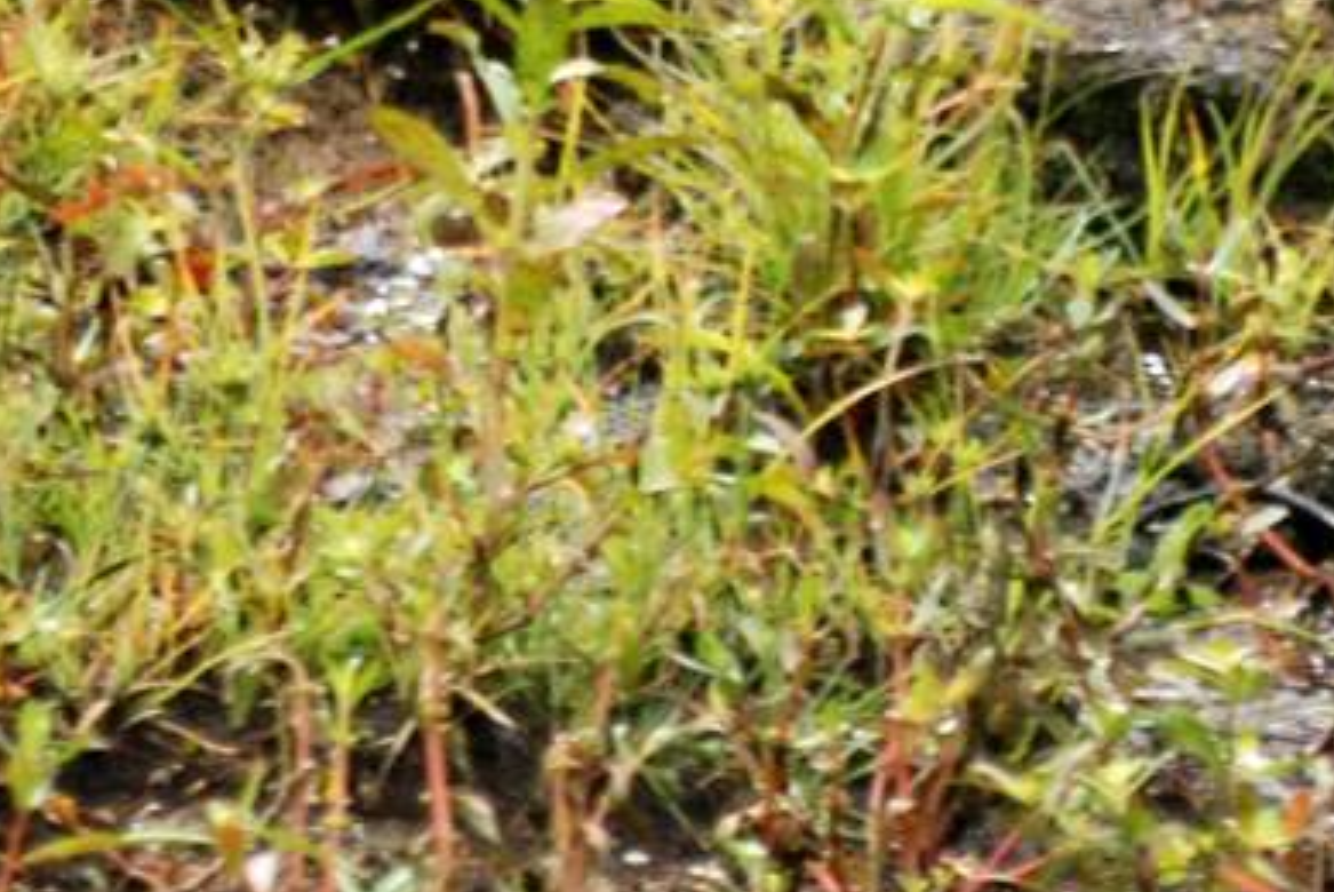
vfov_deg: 0.7
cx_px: 967
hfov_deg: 1.1
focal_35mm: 1852
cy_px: 218
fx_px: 68676
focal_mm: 300
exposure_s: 1/640
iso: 400
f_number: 5.6
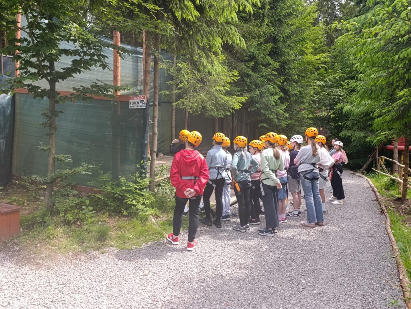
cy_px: 154
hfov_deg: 73.8
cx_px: 206
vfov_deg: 59.0
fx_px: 273
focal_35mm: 23
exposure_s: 1/121
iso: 50
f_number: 1.6
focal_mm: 6.14
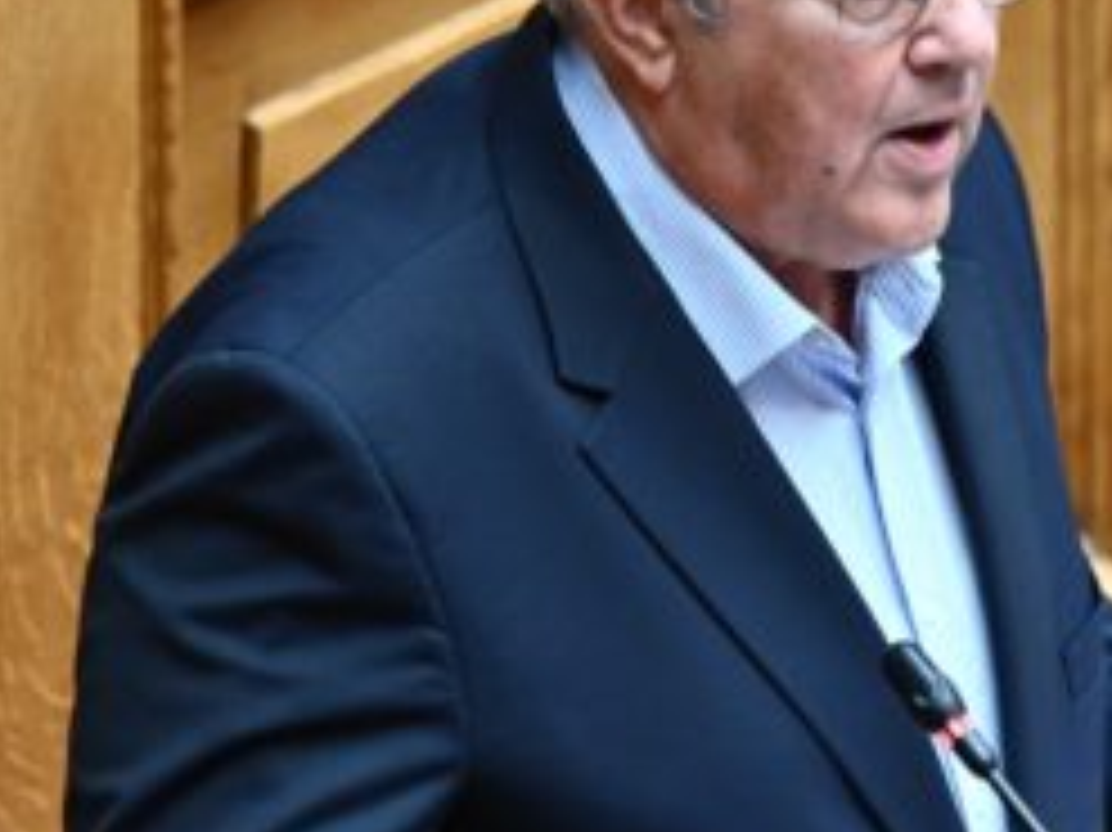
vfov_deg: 1.5
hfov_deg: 2.0
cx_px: 1011
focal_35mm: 987
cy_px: 504
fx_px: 31691
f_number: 6
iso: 4500
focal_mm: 410
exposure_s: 1/250
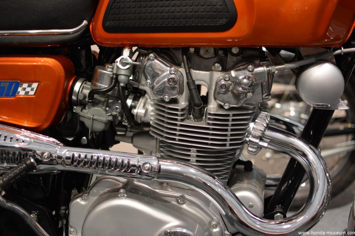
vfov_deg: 25.3
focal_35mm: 54
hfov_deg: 37.2
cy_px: 118
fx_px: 528
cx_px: 180
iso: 200
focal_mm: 35
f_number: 2.2
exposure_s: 1/60
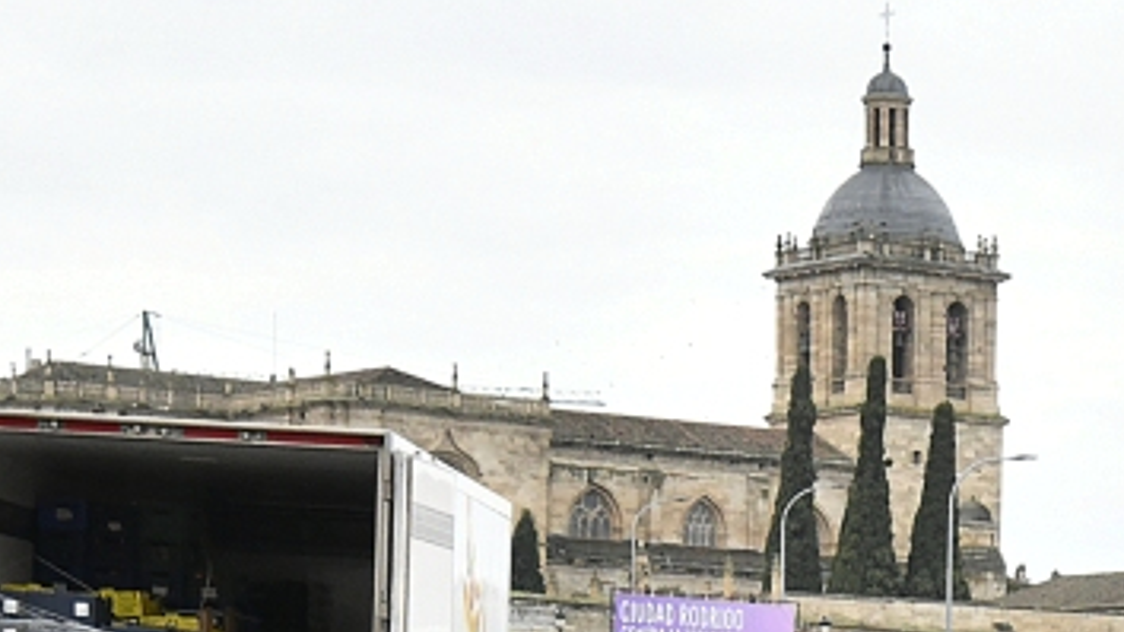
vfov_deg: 7.8
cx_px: 1257
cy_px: 1213
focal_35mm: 149
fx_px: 4440
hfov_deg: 14.1
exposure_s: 1/400
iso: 2500
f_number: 11
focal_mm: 42
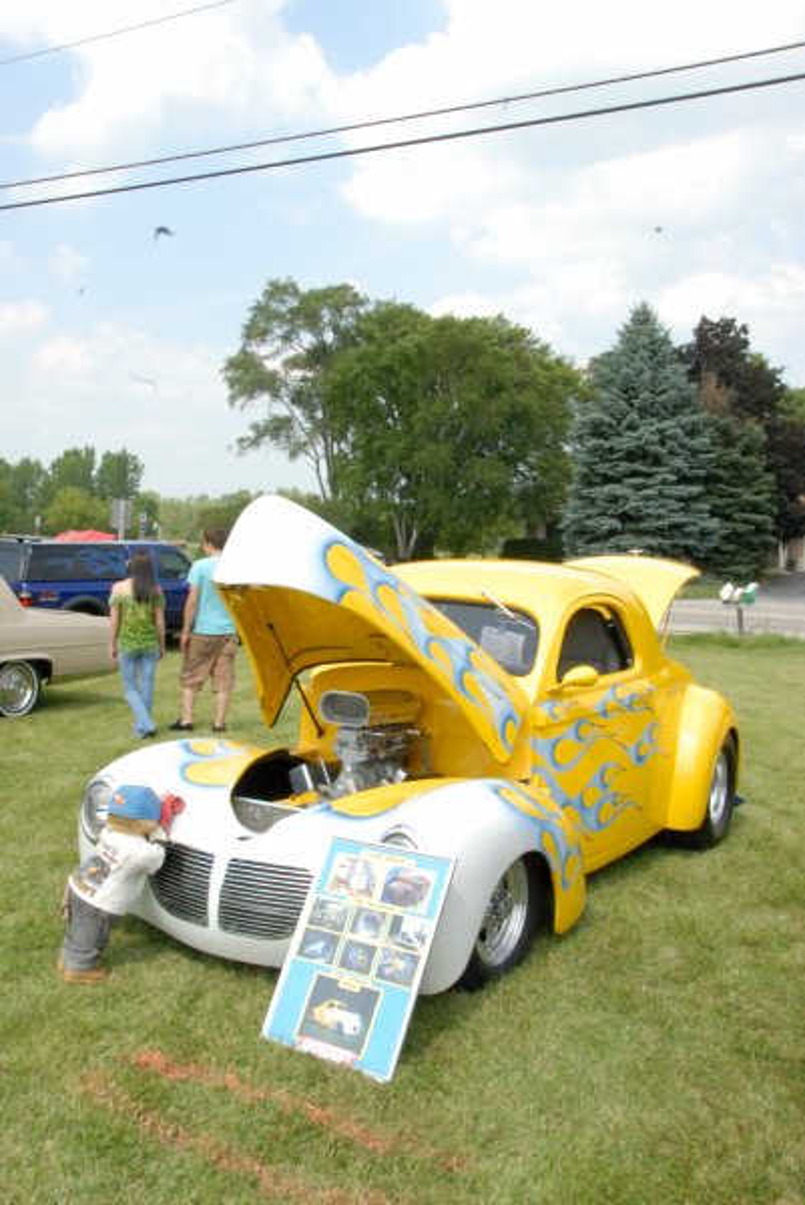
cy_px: 602
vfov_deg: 57.2
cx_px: 402
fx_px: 1105
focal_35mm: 33
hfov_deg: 40.0
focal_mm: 22
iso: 1000
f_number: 24
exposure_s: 1/100
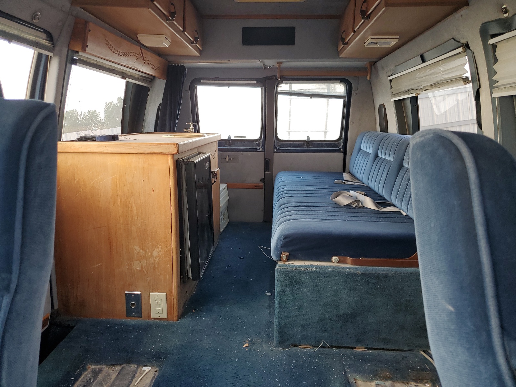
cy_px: 194
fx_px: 388
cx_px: 258
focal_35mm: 26
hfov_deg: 67.3
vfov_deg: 53.1
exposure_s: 1/60.2
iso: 53
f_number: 1.5
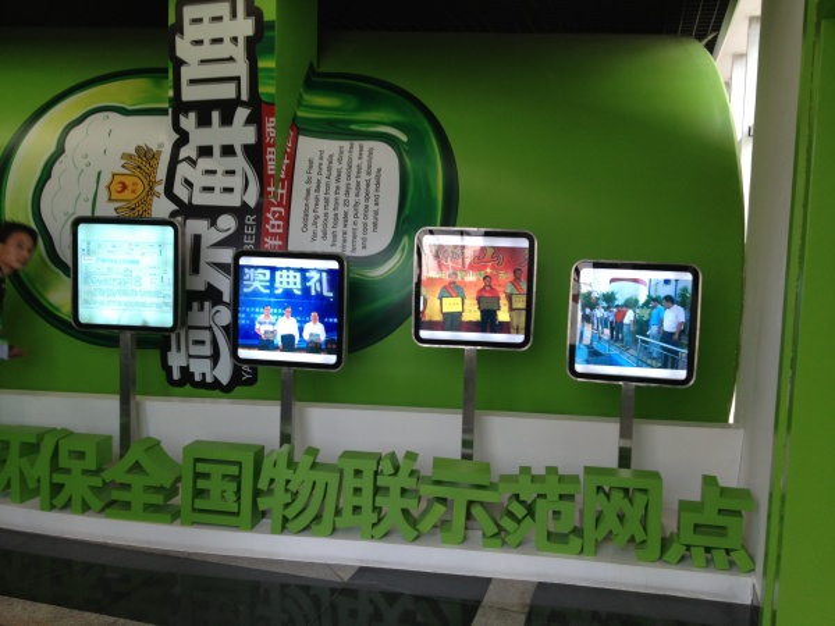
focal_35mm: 35
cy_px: 313
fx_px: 844
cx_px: 418
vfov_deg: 40.7
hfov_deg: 52.6
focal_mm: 4.28
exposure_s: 1/33
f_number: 2.4
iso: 50
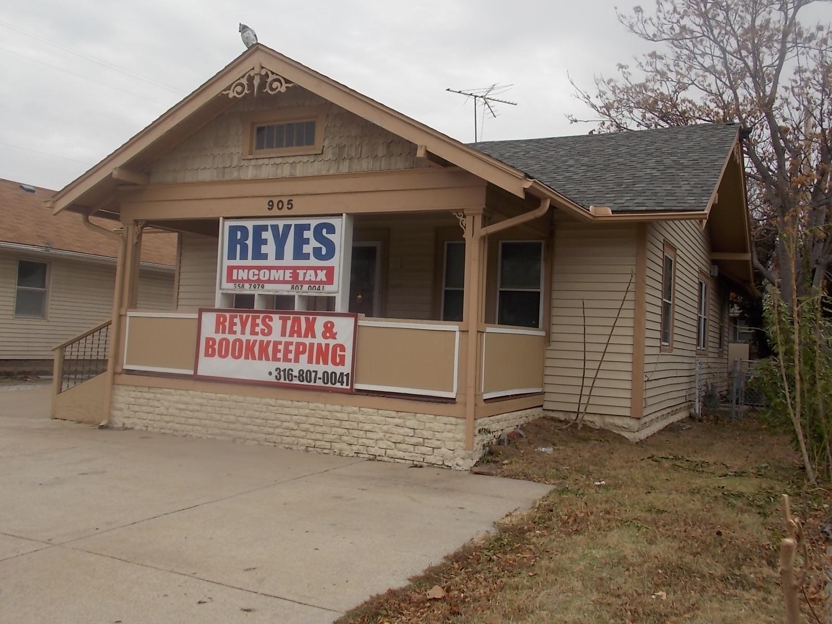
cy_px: 312
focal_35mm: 30
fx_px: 721
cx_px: 416
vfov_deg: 46.8
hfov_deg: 60.0
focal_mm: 5.3
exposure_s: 1/400
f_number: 3.3
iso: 80
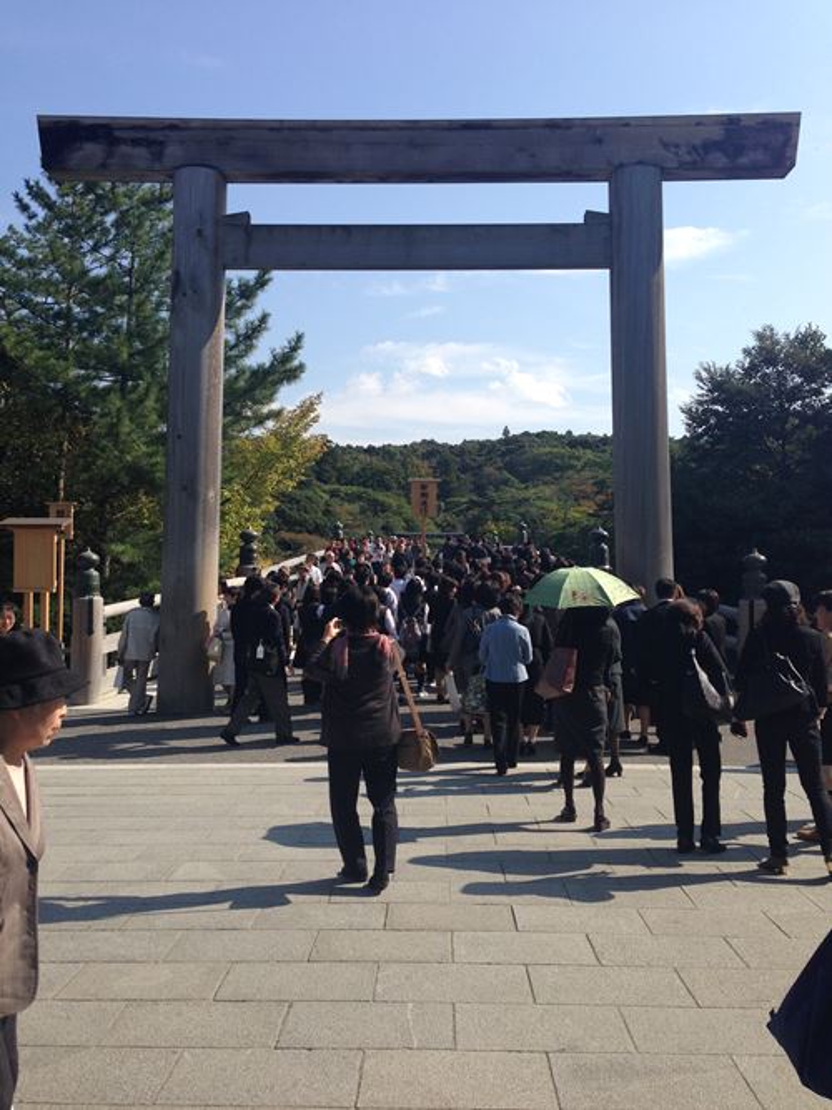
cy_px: 555
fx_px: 1058
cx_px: 416
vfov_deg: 55.4
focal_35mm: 33
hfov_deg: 42.9
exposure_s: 1/1391
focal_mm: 4.12
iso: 50
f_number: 2.4
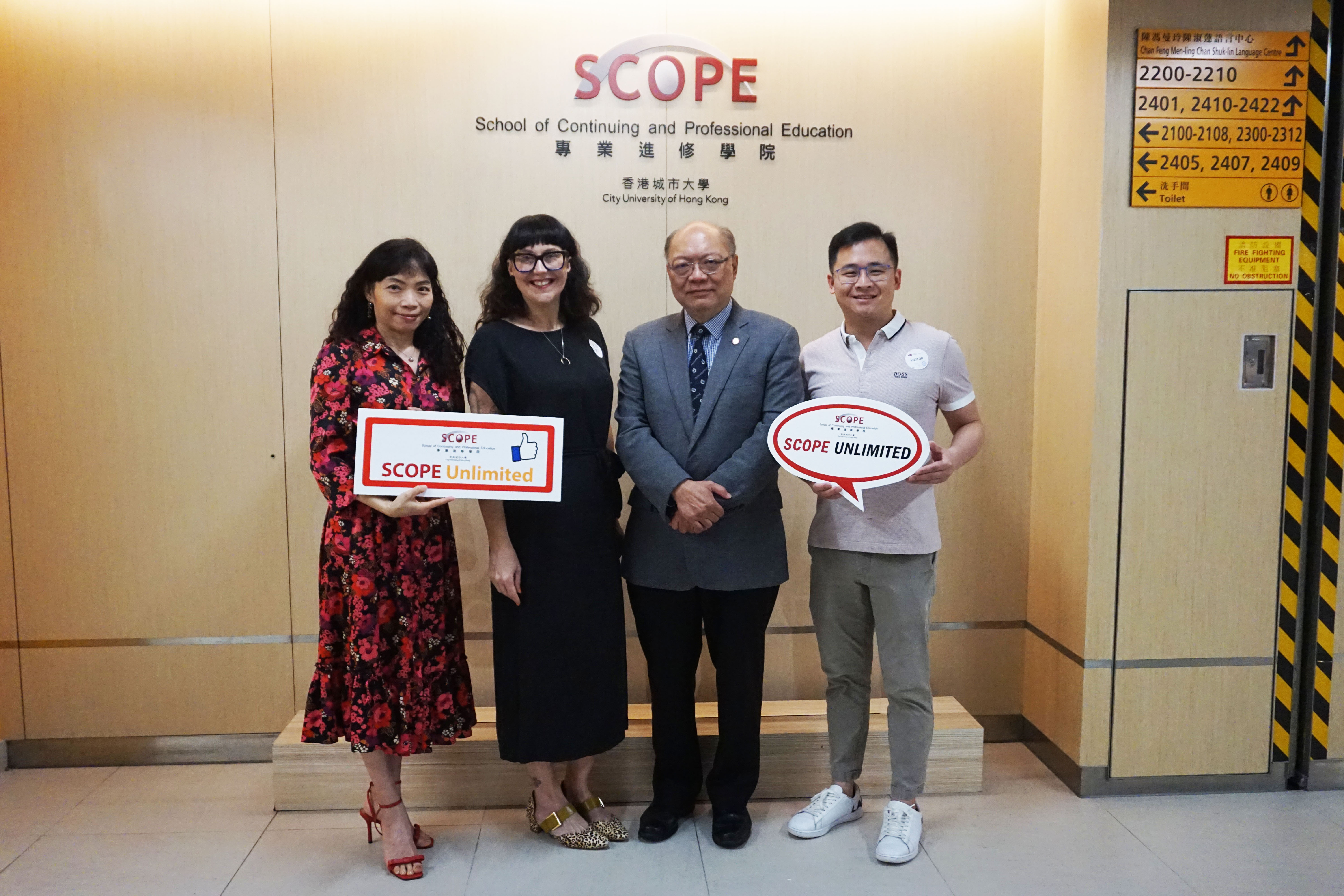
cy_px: 448
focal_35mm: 30
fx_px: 1120
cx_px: 672
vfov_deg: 43.6
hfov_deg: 61.9
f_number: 4
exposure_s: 1/160
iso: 3200
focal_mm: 20
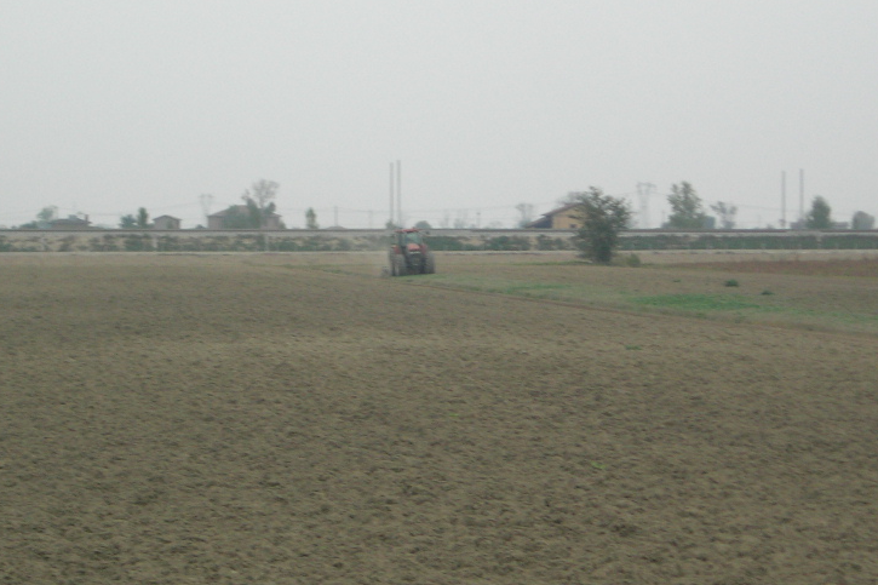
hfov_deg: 12.4
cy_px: 265
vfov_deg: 8.3
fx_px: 4047
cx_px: 411
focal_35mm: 166
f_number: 4.9
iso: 100
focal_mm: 23.4
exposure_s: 1/141
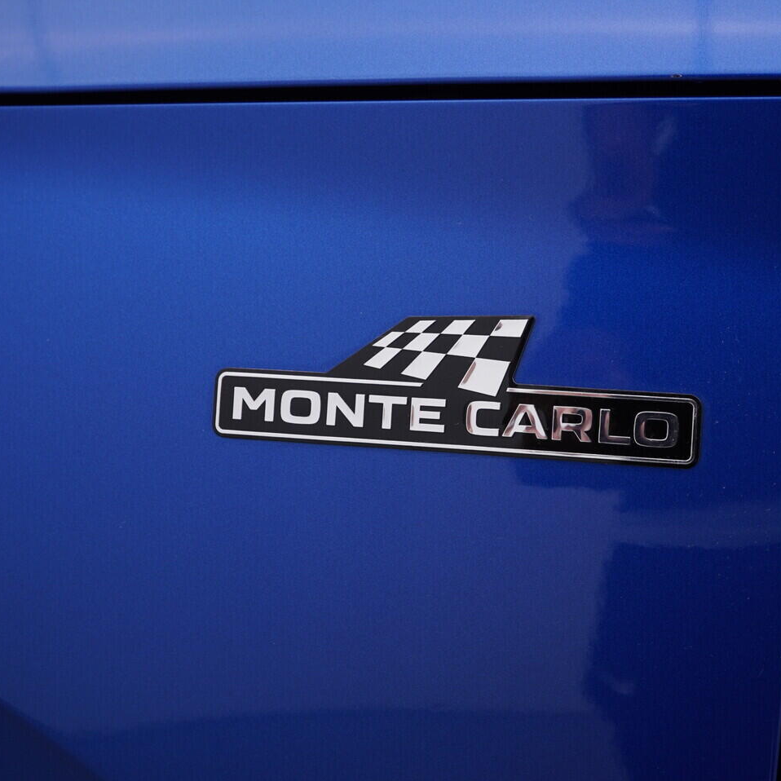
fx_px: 1174
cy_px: 390
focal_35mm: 46
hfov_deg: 36.7
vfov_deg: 36.8
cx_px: 451
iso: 125
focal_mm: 24
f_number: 4.5
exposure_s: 1/80
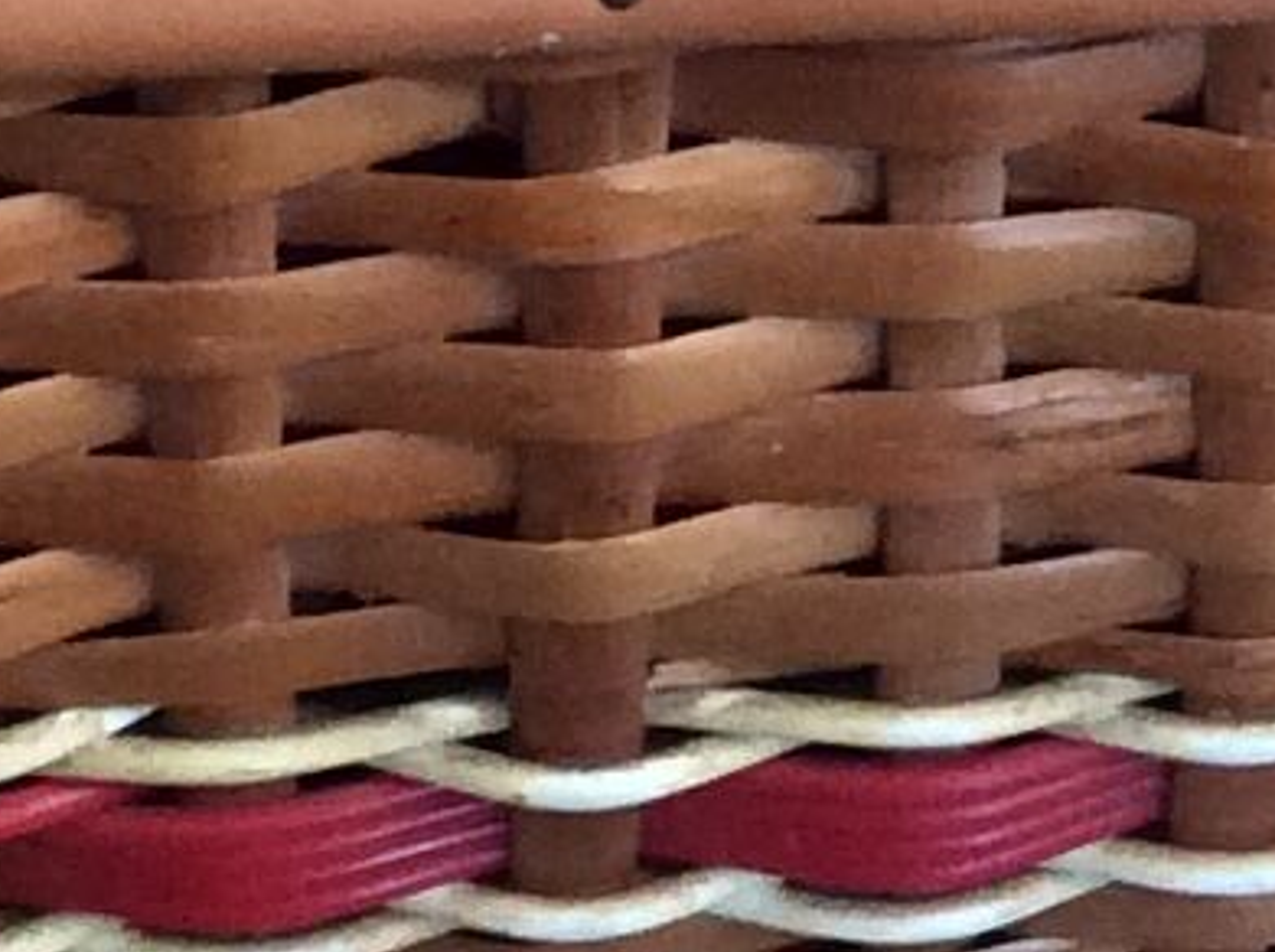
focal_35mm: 212
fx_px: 7797
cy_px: 95
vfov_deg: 7.0
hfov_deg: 9.3
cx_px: 365
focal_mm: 3.3
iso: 200
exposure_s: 1/25
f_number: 2.4
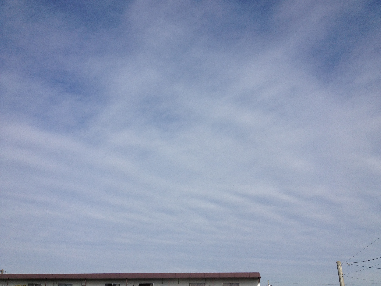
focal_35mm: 35
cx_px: 190
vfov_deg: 40.7
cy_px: 143
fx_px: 385
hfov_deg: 52.6
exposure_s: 1/3460
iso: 64
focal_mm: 4.28
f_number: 2.4
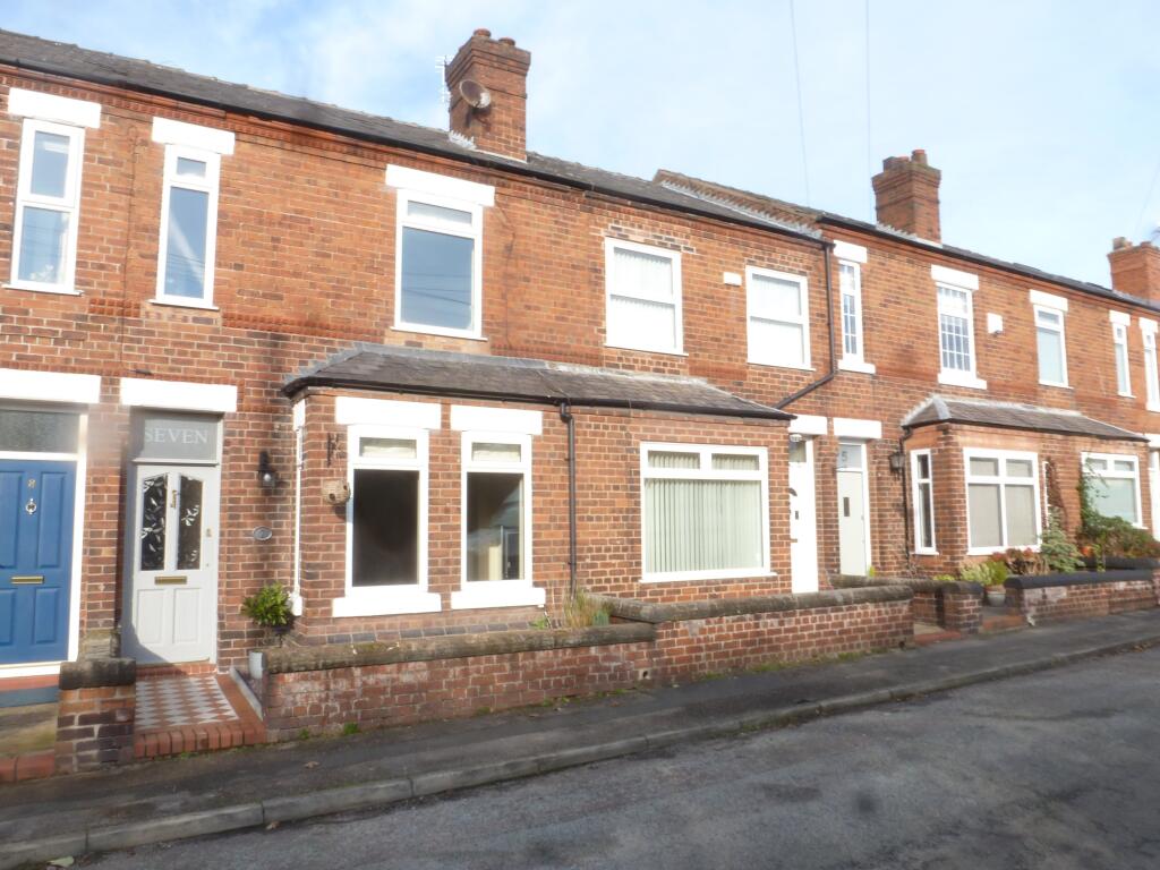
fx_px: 804
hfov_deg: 71.6
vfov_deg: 56.8
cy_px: 435
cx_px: 580
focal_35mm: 24
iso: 100
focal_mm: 4.3
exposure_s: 1/60
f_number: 8
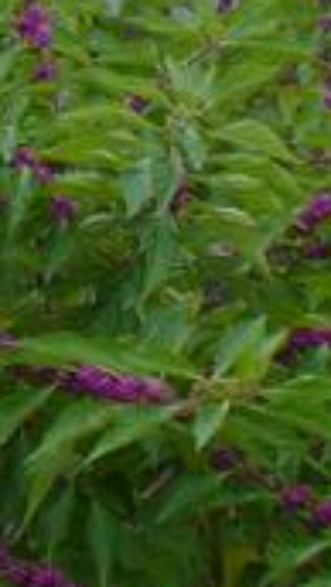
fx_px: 2242
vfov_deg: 14.9
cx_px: -3
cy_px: 222
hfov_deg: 8.4
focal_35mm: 144
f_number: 2.9
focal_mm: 7
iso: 80
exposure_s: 1/160
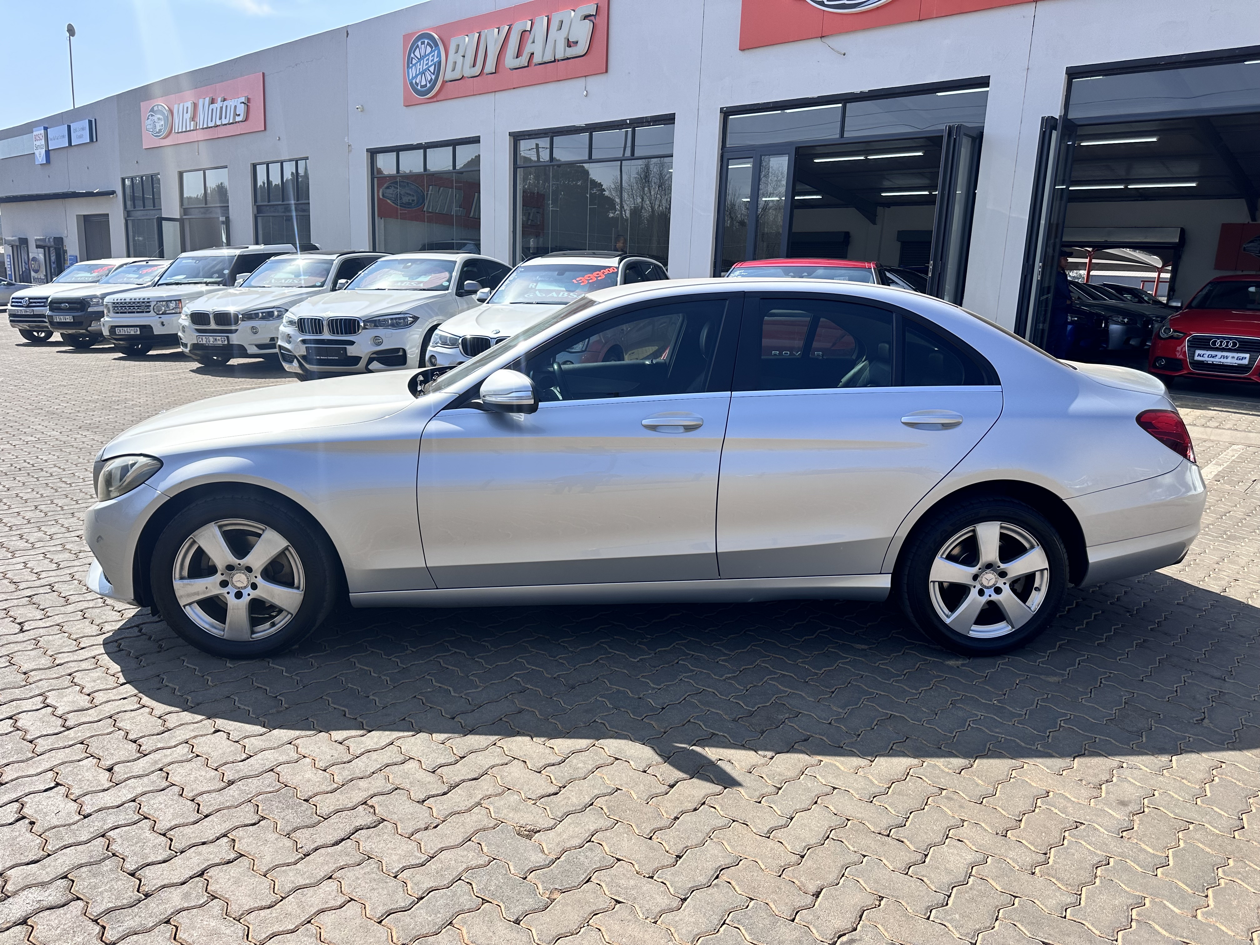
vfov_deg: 56.8
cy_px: 472
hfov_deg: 71.6
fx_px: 874
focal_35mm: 24
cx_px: 630
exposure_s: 1/2809
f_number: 1.78
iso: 80
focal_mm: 6.86
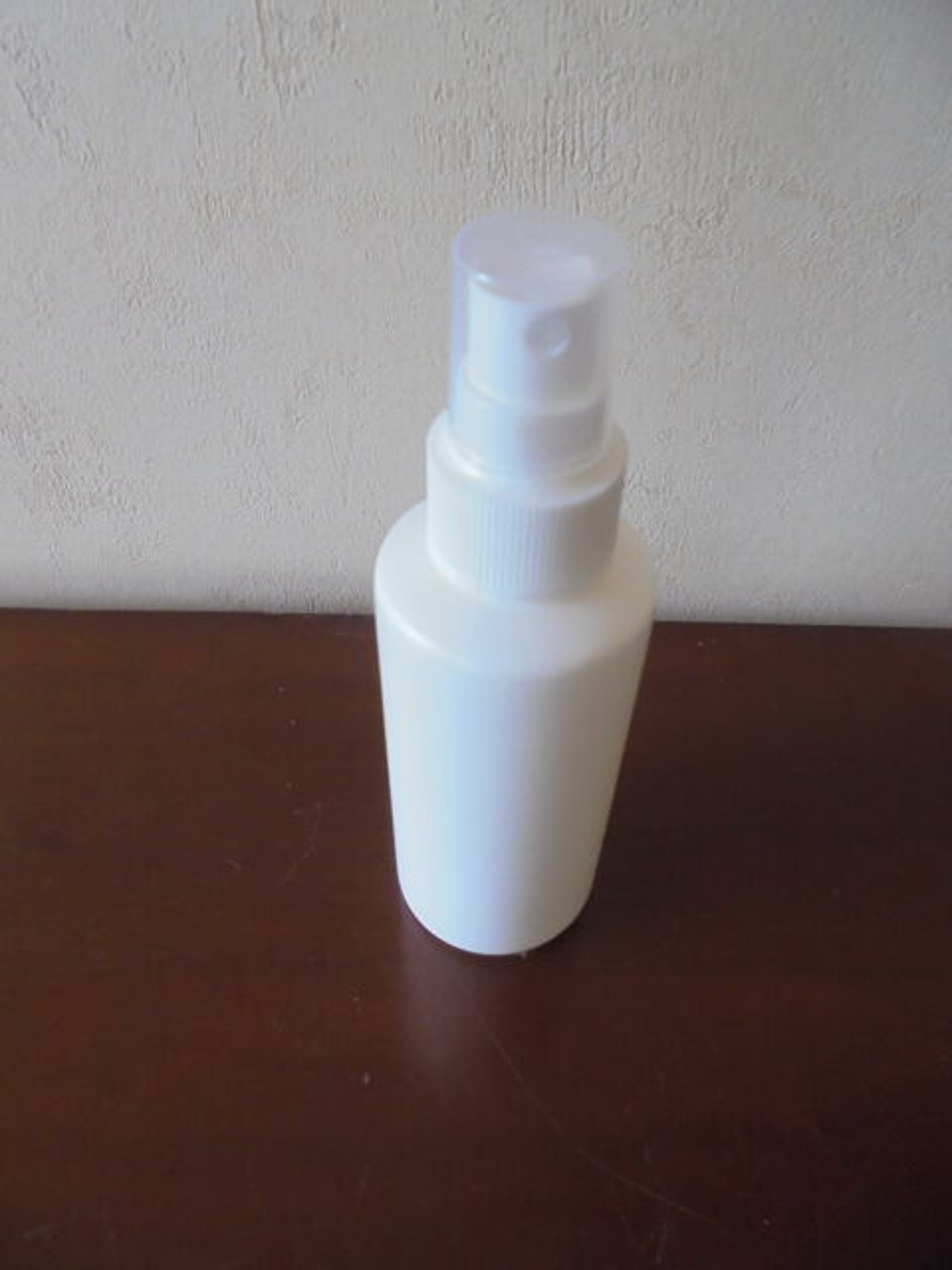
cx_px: 476
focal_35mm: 26
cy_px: 635
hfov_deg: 53.1
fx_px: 953
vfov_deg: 67.3
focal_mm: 4.6
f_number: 3.5
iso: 400
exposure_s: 1/25
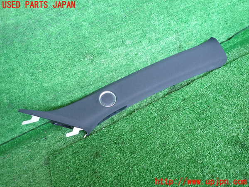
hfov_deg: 69.4
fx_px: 180
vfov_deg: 54.9
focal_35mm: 25
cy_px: 94
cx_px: 124
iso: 250
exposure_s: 1/30
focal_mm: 4.5
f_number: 2
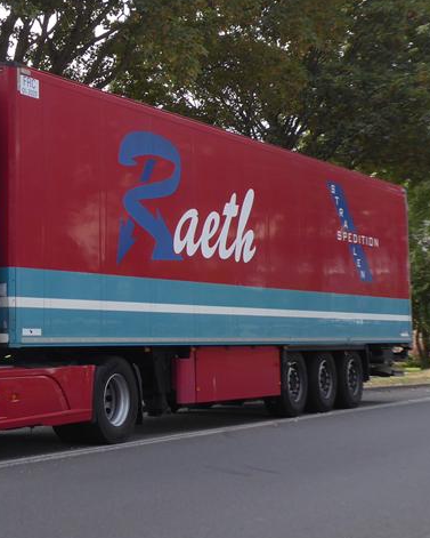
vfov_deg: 32.4
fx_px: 922
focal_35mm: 58
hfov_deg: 24.9
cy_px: 222
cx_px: -11
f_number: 3.7
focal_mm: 6.3
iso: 125
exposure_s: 1/250
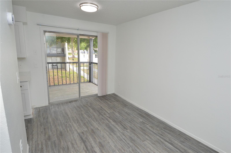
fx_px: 115
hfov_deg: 90.1
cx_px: 116
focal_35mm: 18
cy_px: 76
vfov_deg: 67.3
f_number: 10
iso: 800
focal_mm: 12
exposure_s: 1/80
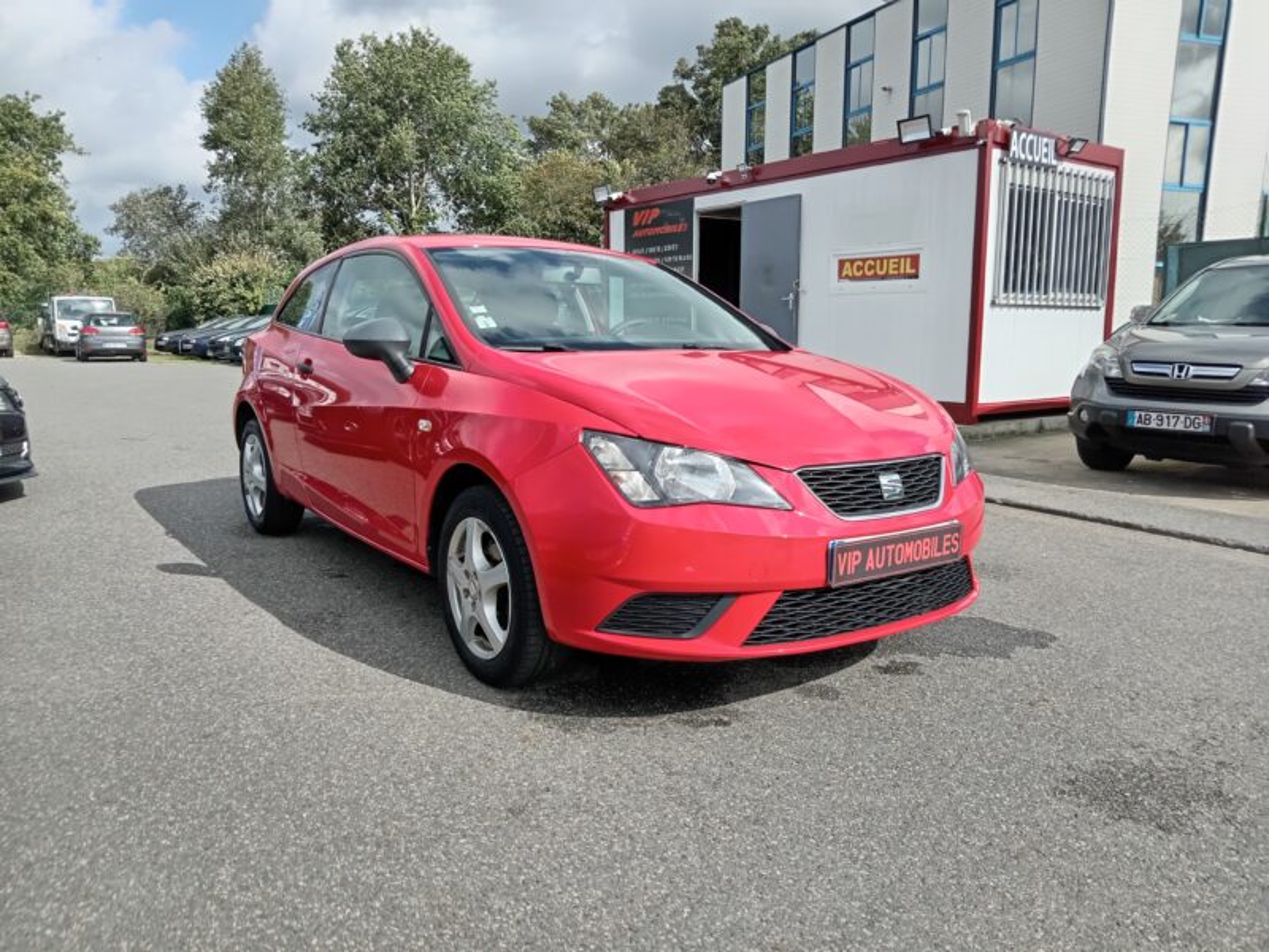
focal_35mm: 25
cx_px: 634
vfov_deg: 54.9
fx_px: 916
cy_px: 476
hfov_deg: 69.4
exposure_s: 1/594
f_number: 1.8
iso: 100
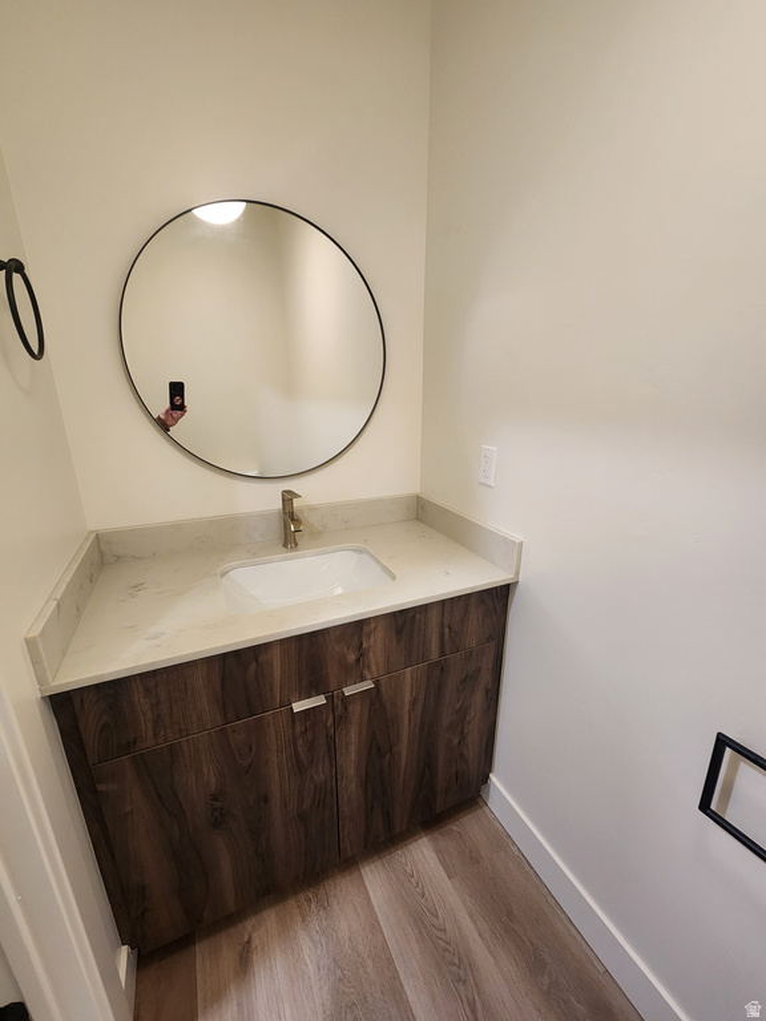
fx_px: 384
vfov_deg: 106.2
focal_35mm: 13
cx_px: 383
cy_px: 510
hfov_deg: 89.9
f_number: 2.2
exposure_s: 1/60
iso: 250
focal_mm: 2.2
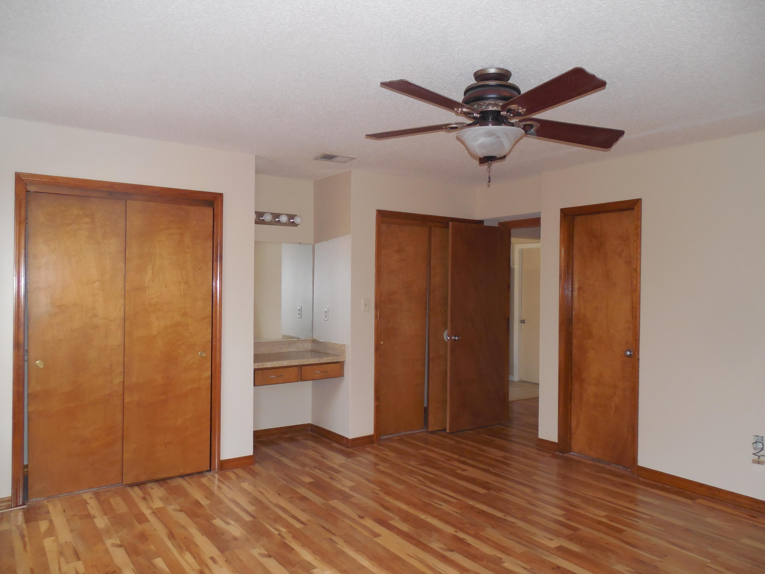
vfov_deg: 54.9
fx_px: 552
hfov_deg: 69.4
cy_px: 287
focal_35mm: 25
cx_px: 382
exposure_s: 1/25
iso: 320
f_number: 3.3
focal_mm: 4.5
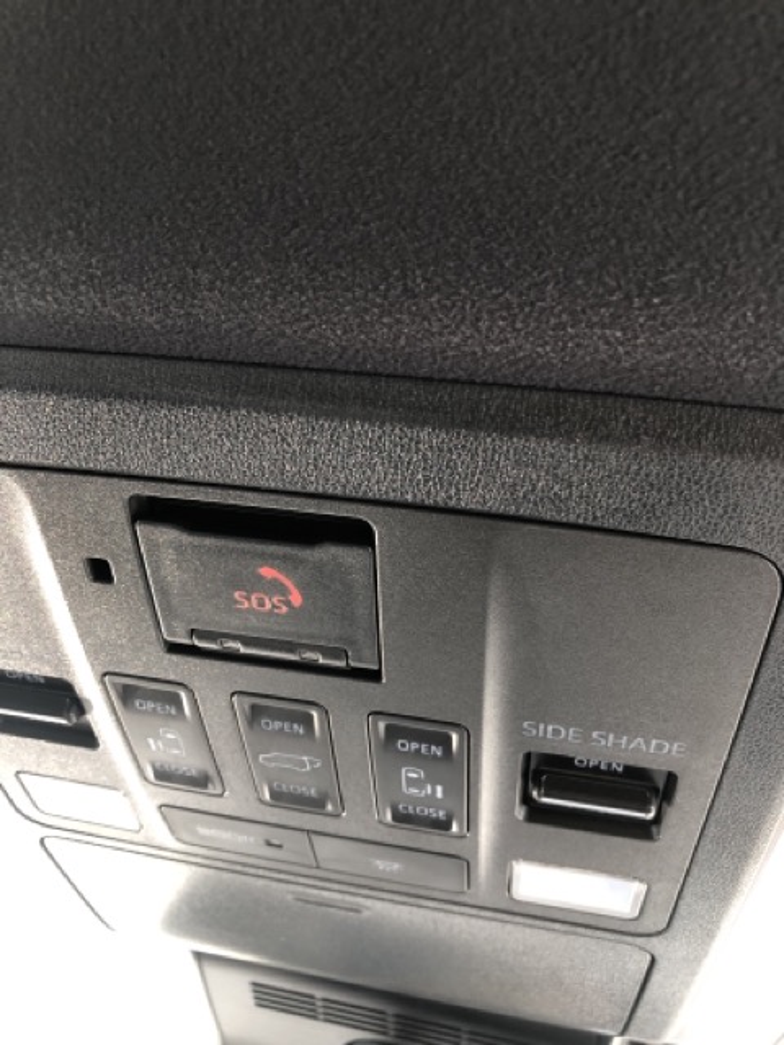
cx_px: 392
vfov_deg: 63.4
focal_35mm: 28
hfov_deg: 49.7
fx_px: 846
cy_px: 522
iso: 32
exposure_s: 1/30
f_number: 1.8
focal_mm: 3.99
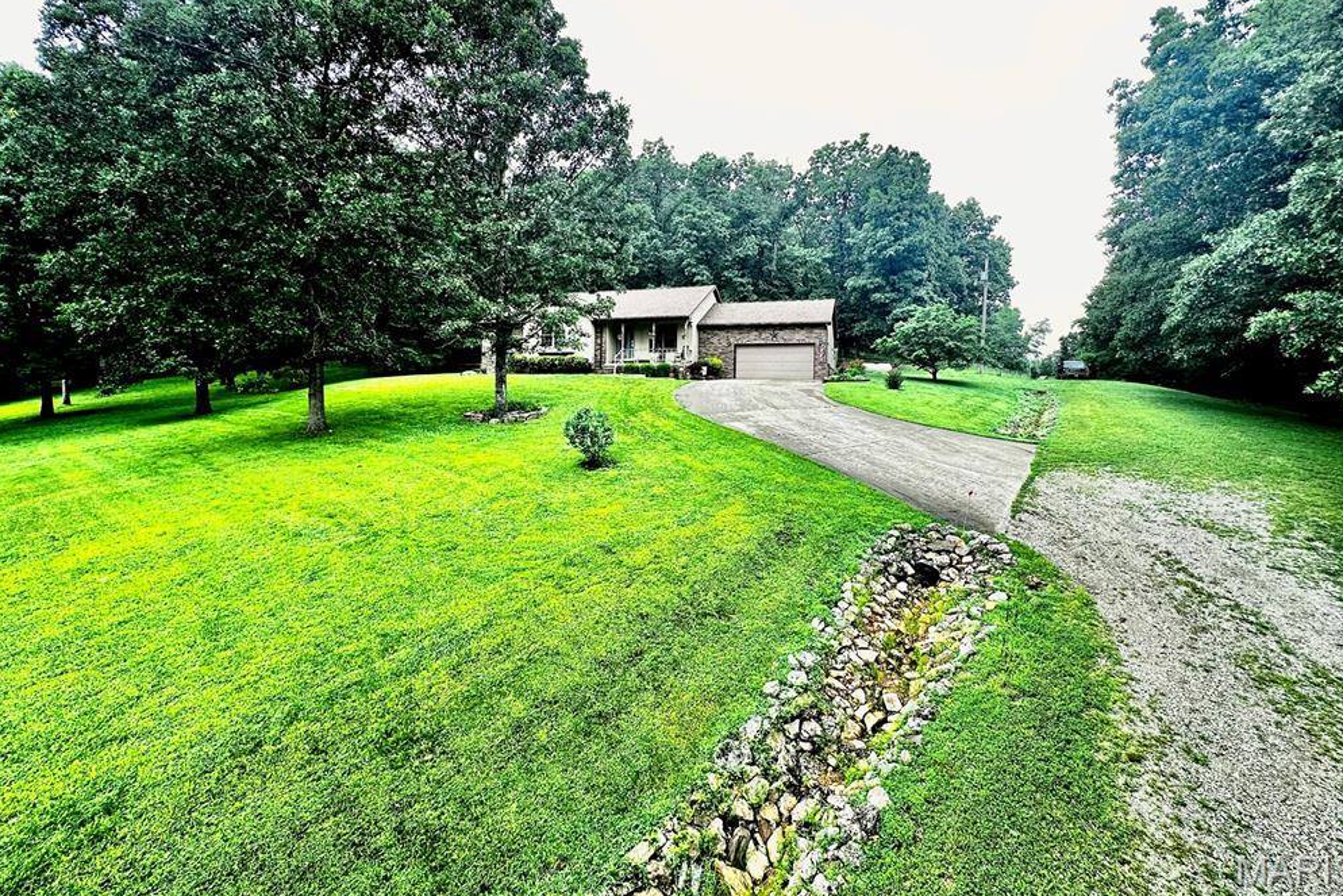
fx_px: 560
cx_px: 680
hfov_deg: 100.4
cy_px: 380
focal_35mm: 15
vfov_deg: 76.8
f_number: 2.2
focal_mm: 2.22
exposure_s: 1/108
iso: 40
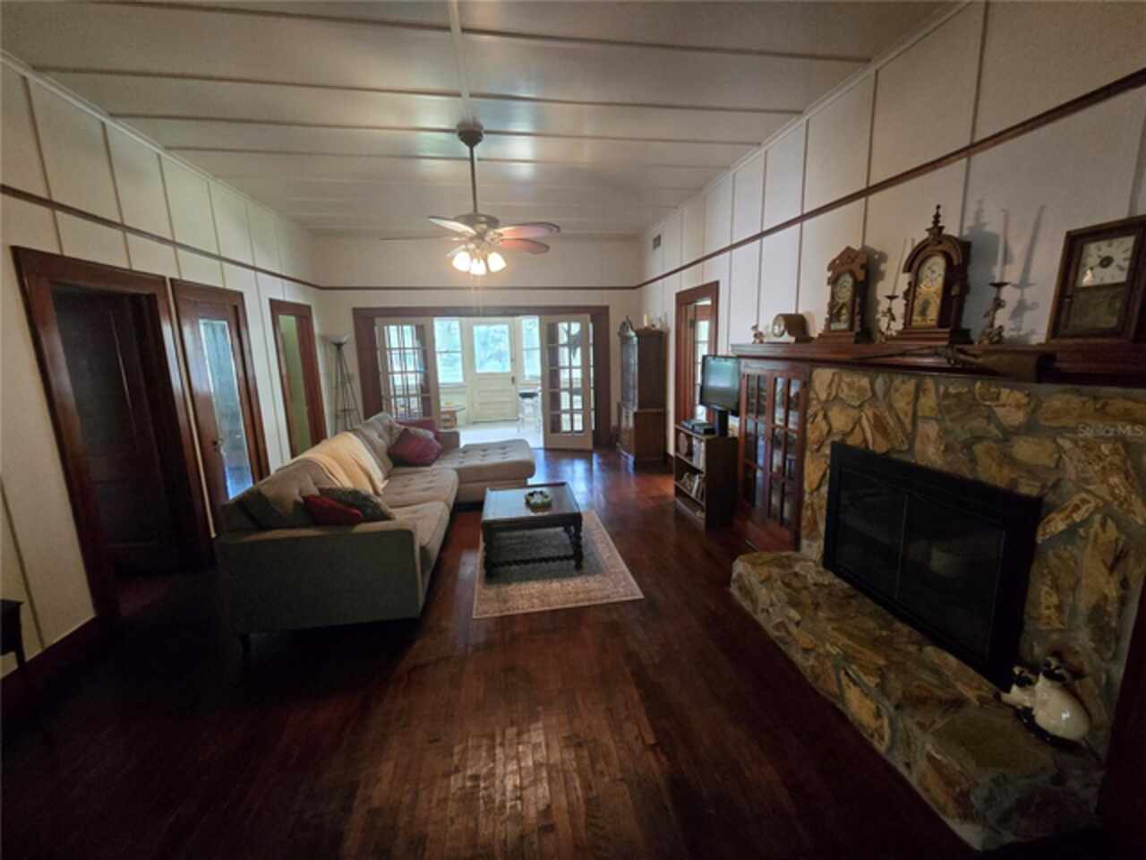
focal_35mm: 13
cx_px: 573
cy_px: 430
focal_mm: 2.2
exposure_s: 1/60
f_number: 2.2
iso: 1000
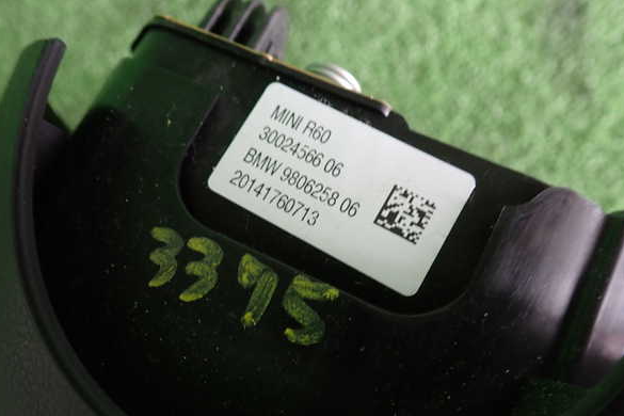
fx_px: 555
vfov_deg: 41.1
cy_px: 213
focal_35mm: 32
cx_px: 309
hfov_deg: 58.7
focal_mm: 5.4
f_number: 2.3
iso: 200
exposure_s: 1/50
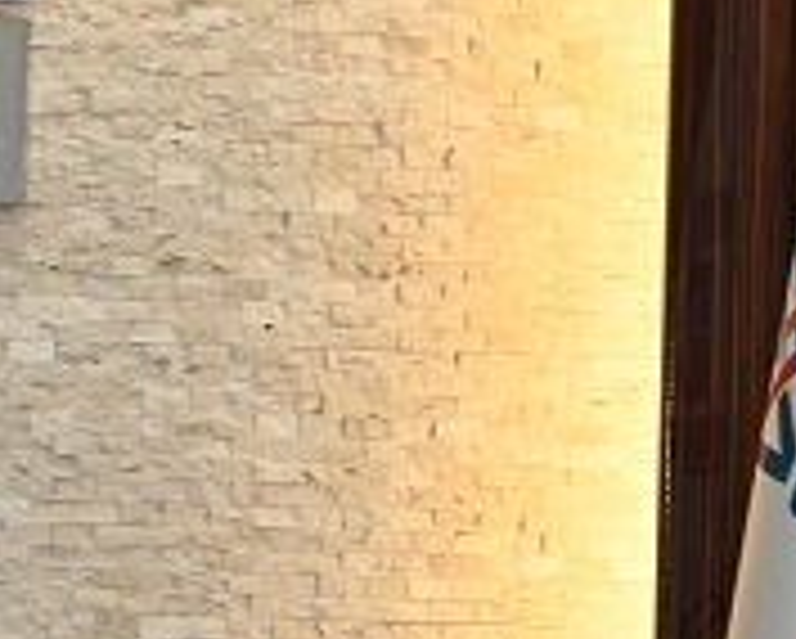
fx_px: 9434
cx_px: -962
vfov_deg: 3.9
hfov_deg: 4.7
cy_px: 666
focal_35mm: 400
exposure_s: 1/60
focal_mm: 70
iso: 800
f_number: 4
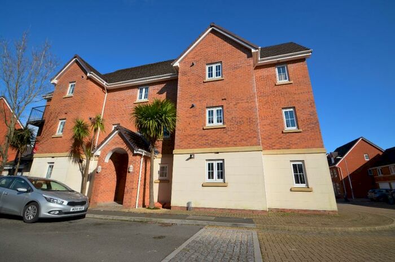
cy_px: 131
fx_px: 164
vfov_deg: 77.1
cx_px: 198
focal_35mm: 15
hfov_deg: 100.5
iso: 100
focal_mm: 10
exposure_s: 1/320
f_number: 9
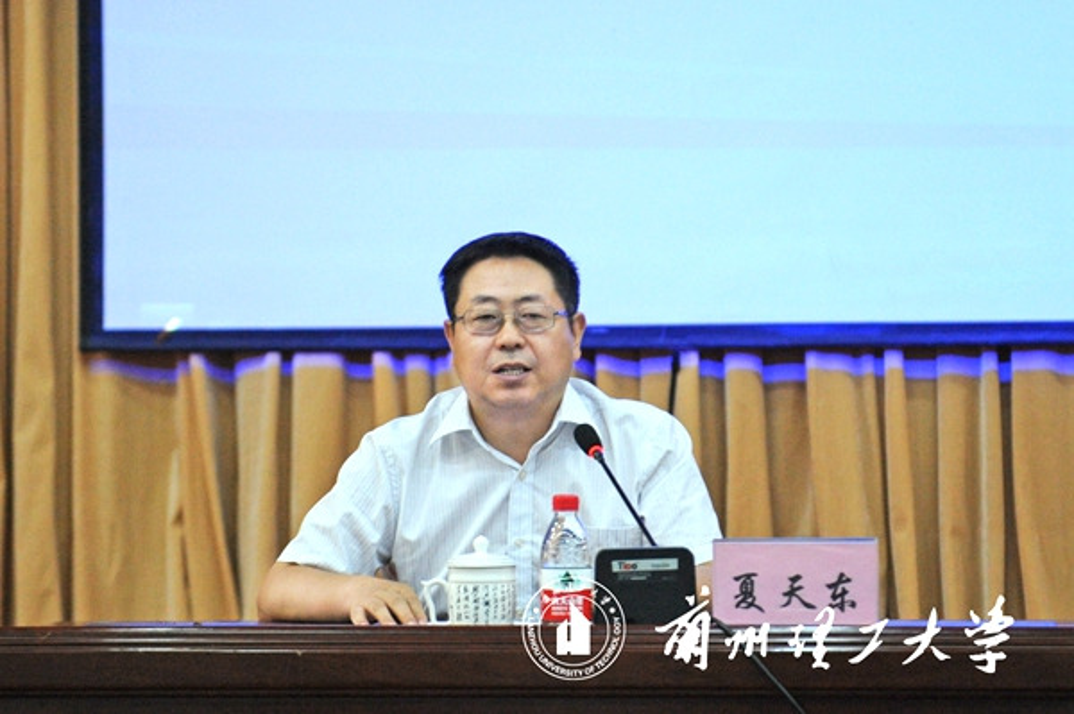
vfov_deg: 19.4
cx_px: 537
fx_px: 2087
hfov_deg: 28.9
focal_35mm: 70
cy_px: 357
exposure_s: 1/80
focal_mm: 70
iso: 3200
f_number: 2.8
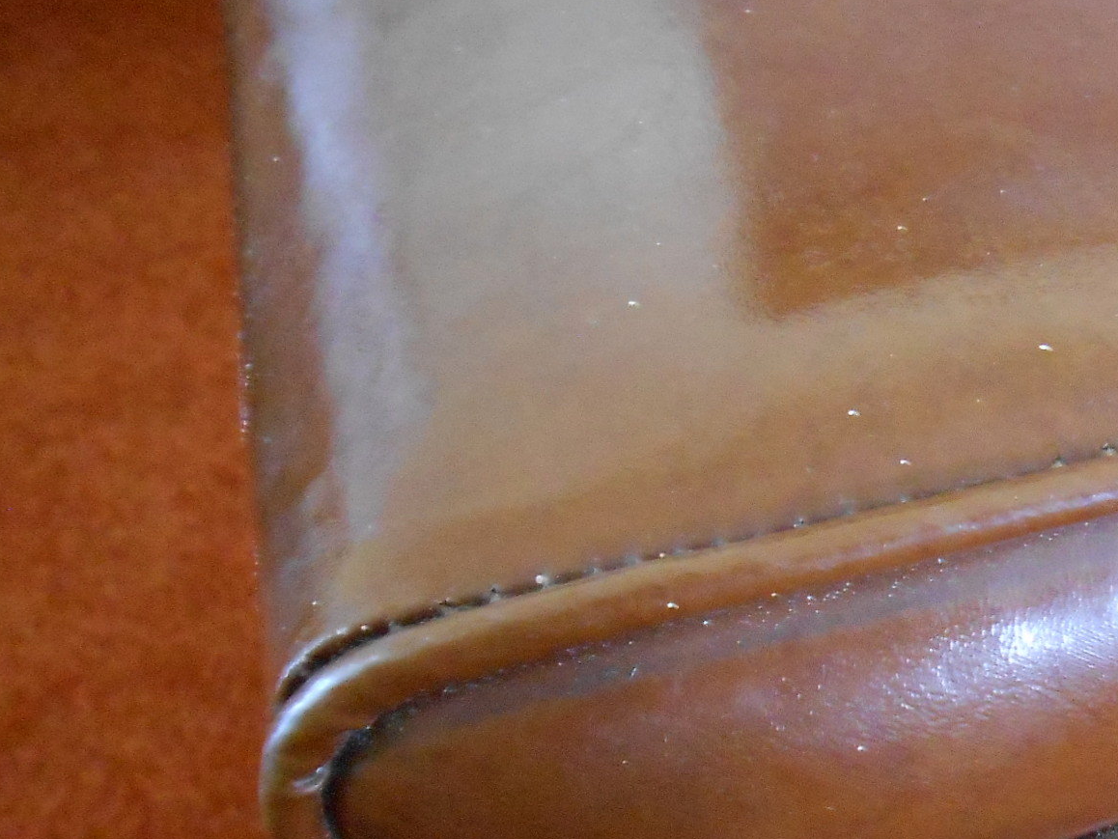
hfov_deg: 34.9
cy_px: 624
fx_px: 1647
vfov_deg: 28.2
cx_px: 1048
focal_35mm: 51
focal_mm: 4.6
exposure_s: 1/6
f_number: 3.5
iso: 800
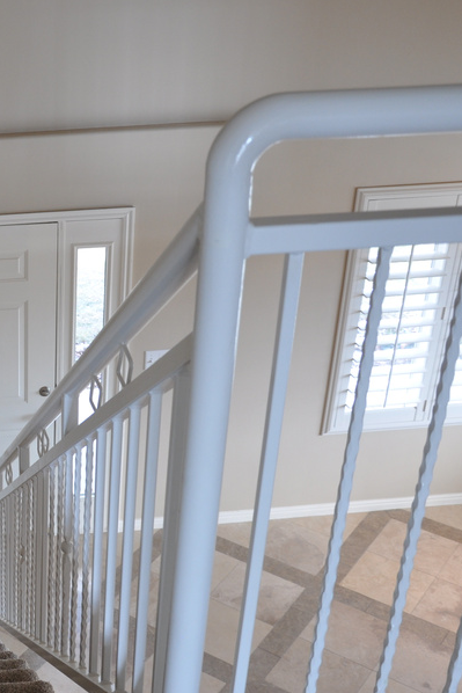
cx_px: -68
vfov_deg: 36.9
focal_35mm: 54
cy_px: 365
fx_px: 1036
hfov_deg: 23.3
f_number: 5.6
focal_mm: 21
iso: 400
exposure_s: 1/30
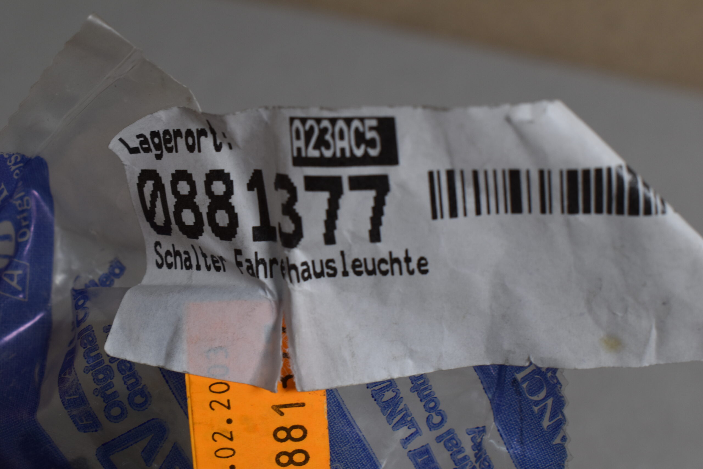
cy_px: 234
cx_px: 352
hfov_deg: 33.4
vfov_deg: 22.6
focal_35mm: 60
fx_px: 1172
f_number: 8
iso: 360
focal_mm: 40
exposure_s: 1/60
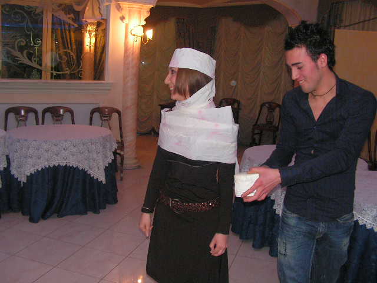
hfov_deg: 51.4
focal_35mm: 36
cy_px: 142
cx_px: 188
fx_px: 392
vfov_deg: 39.7
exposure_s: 1/40
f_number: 3.2
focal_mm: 6
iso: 200
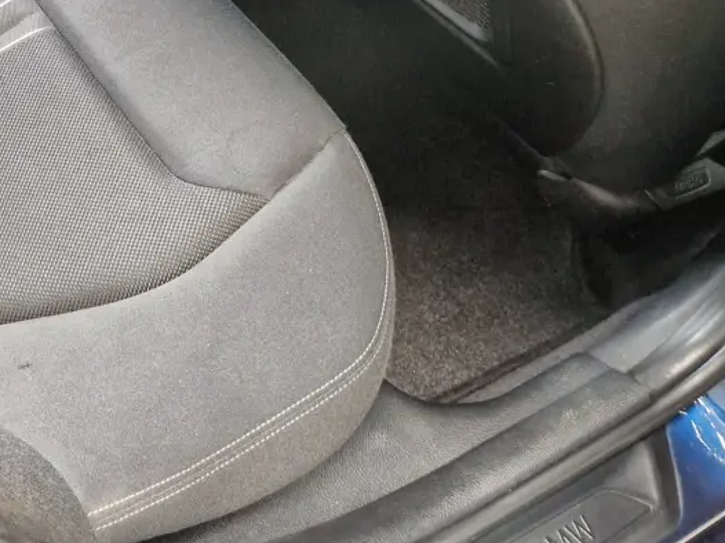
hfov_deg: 28.0
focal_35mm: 63
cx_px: -76
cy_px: -178
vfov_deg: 21.0
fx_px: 1319
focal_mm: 5.4
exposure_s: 1/100
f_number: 1.8
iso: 1000
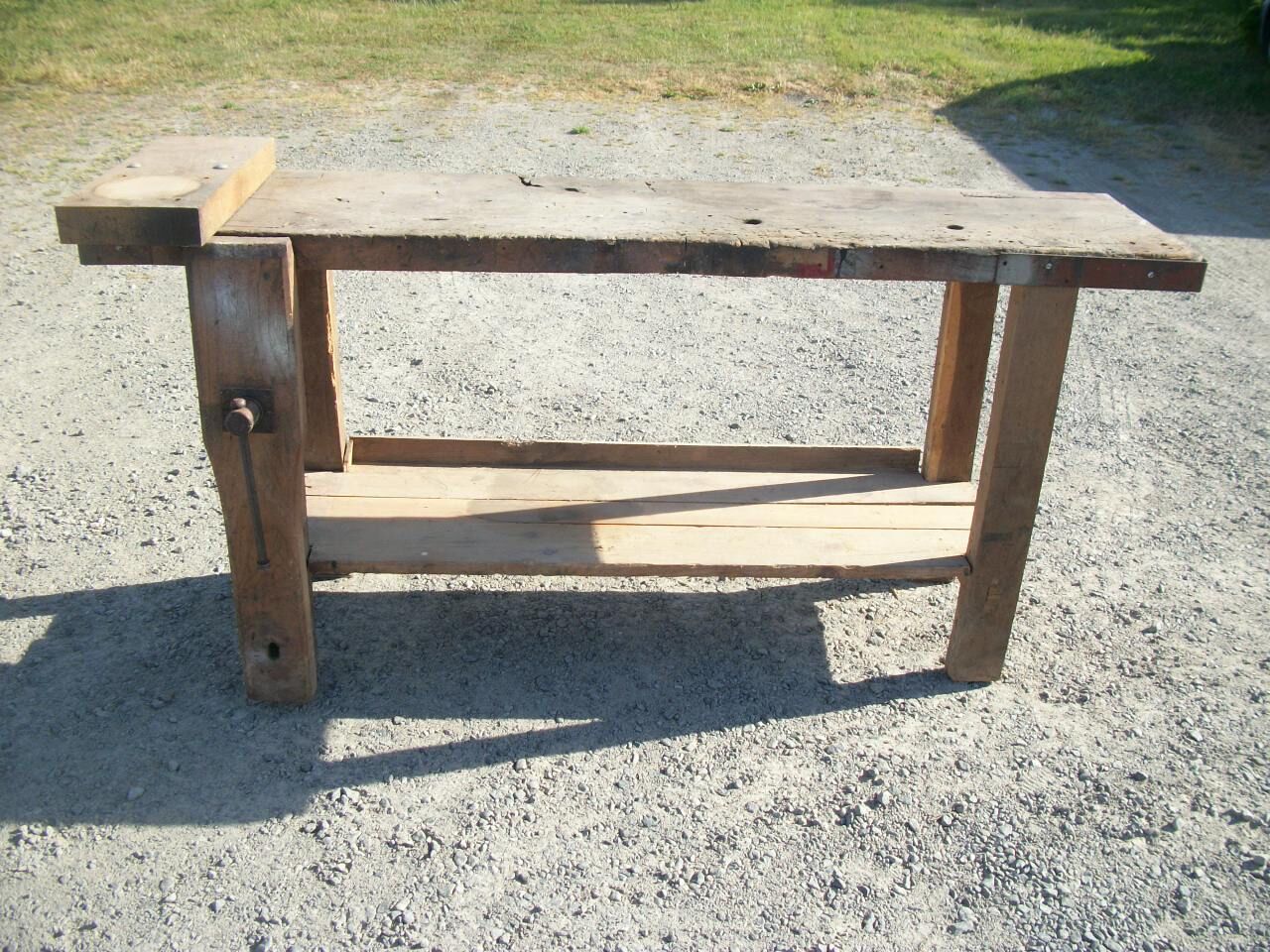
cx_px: 635
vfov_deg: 44.2
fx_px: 1174
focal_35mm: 32
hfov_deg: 56.8
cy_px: 476
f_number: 8.8
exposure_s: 1/80
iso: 80
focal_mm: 5.7
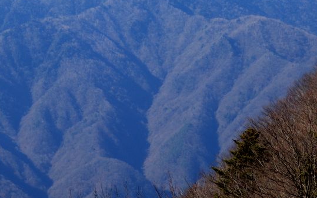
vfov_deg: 5.0
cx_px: 99
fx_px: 2255
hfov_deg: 8.0
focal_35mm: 261
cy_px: 47
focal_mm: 29.4
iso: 80
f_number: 5.9
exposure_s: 1/320
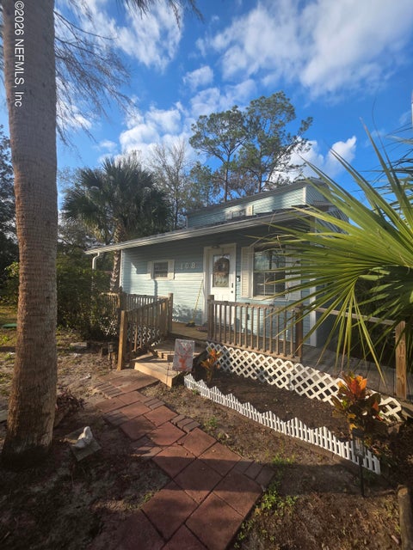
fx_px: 207
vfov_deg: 106.2
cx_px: 206
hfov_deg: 89.9
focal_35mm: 13
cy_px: 275
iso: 40
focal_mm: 2.2
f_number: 1.9
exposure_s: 1/1019
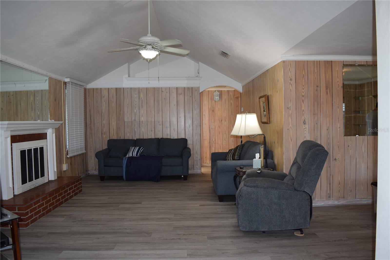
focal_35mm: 27
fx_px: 292
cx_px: 195
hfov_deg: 67.4
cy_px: 130
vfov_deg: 47.9
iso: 800
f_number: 4.5
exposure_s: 1/80
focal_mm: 18
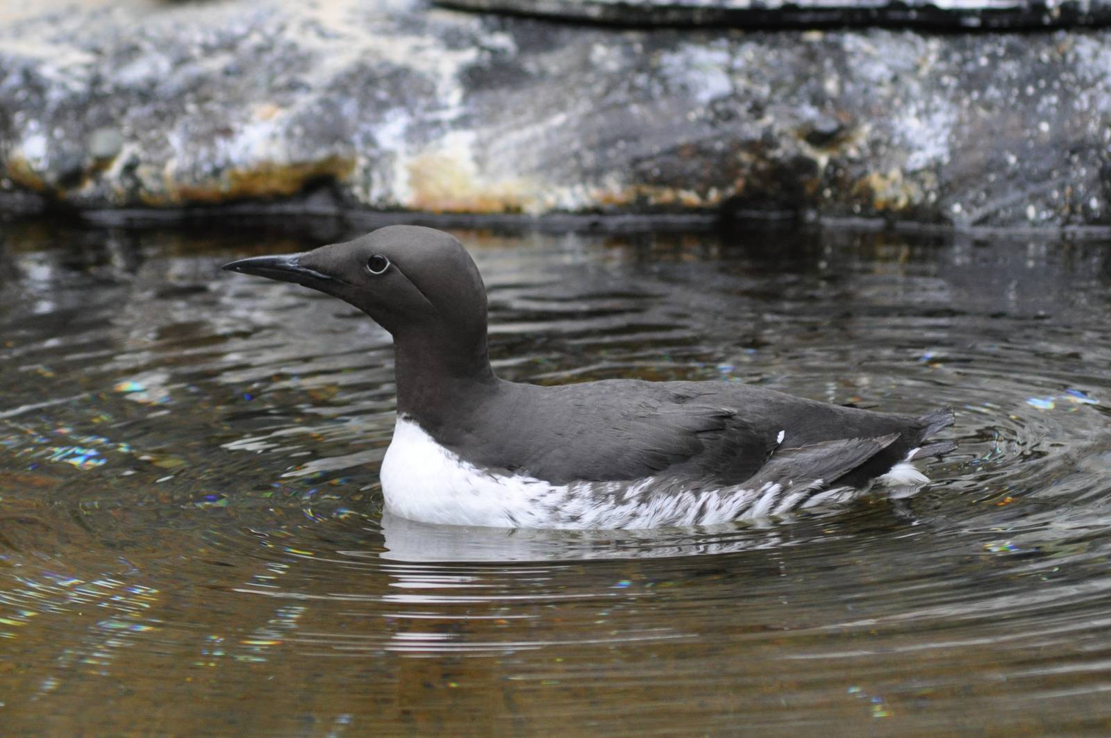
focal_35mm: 255
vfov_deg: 5.4
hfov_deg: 8.1
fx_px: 7861
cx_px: 556
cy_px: 369
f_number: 4.5
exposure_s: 1/800
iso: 800
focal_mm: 170
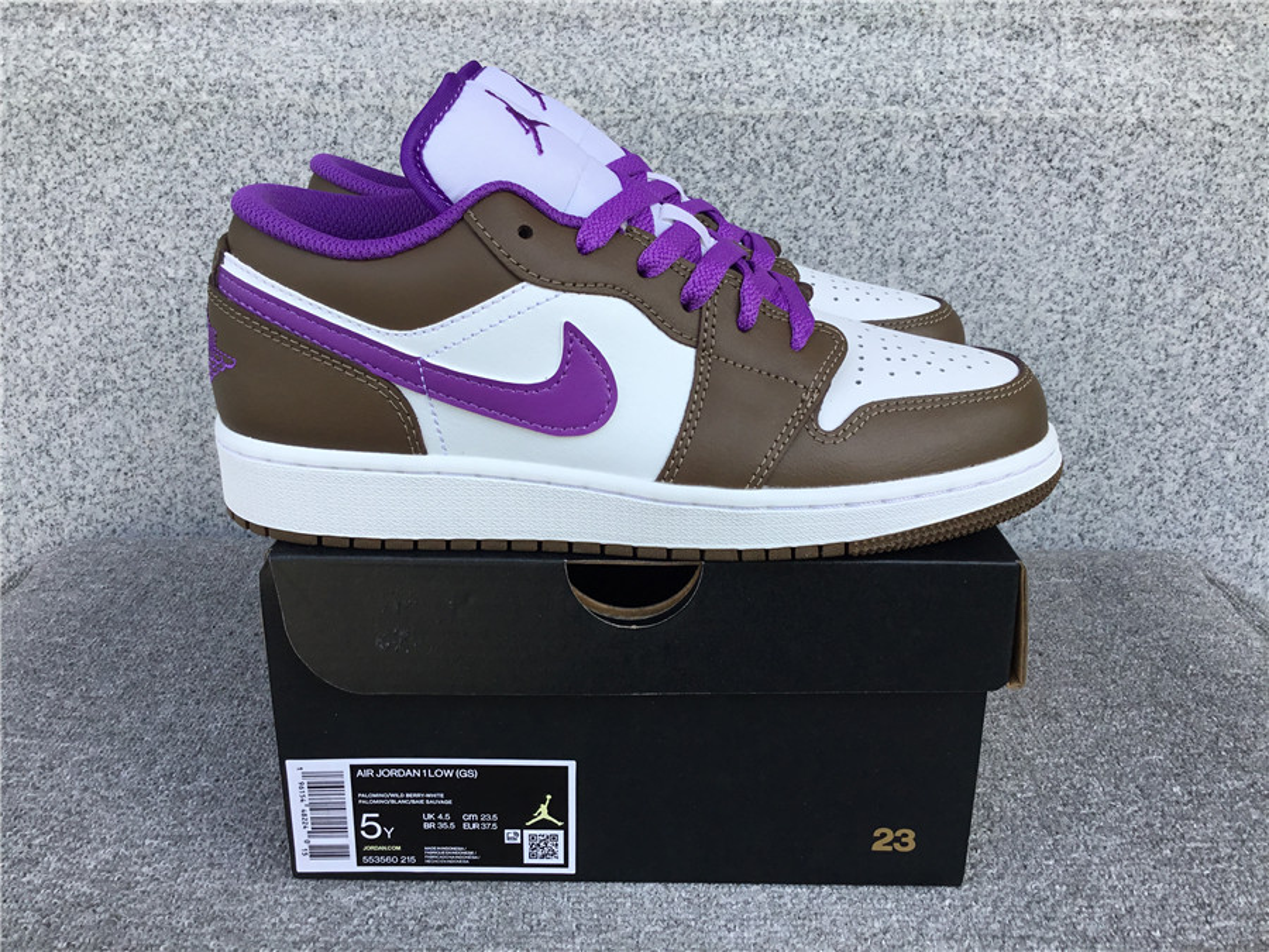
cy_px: 476
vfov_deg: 45.4
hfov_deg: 58.4
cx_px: 634
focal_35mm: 31
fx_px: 1136
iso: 25
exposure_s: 1/316
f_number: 2.4
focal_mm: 3.3
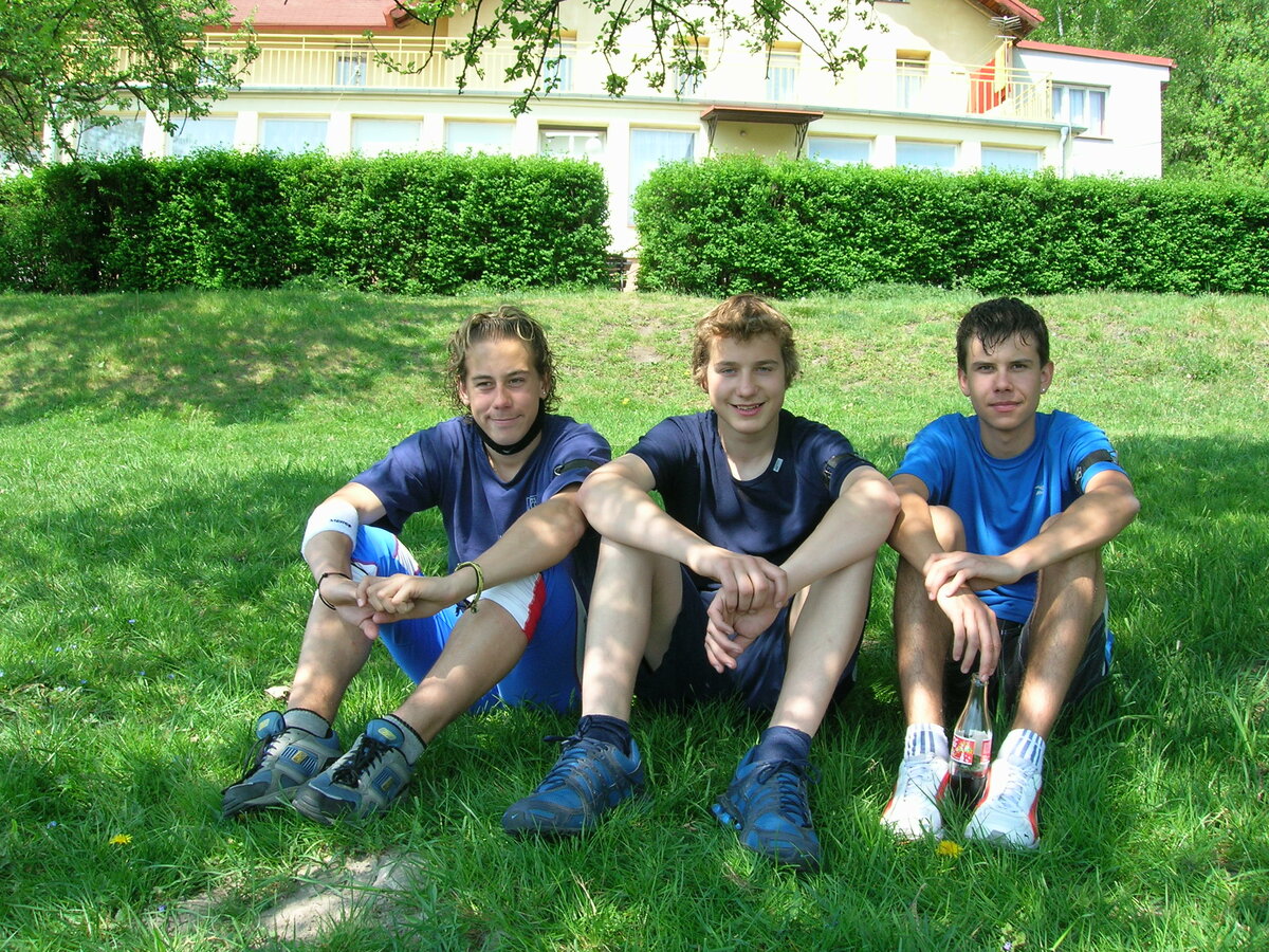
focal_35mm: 34
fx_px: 1246
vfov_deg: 41.8
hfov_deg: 54.0
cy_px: 476
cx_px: 634
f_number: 4.9
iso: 50
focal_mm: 5.7
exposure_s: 1/108
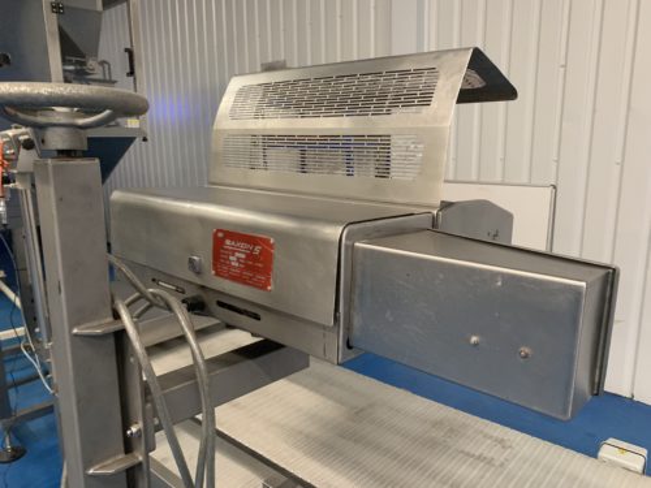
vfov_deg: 53.1
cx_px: 326
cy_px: 244
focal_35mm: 26
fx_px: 489
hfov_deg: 67.3
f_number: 1.8
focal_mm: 4.25
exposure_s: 1/50
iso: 320
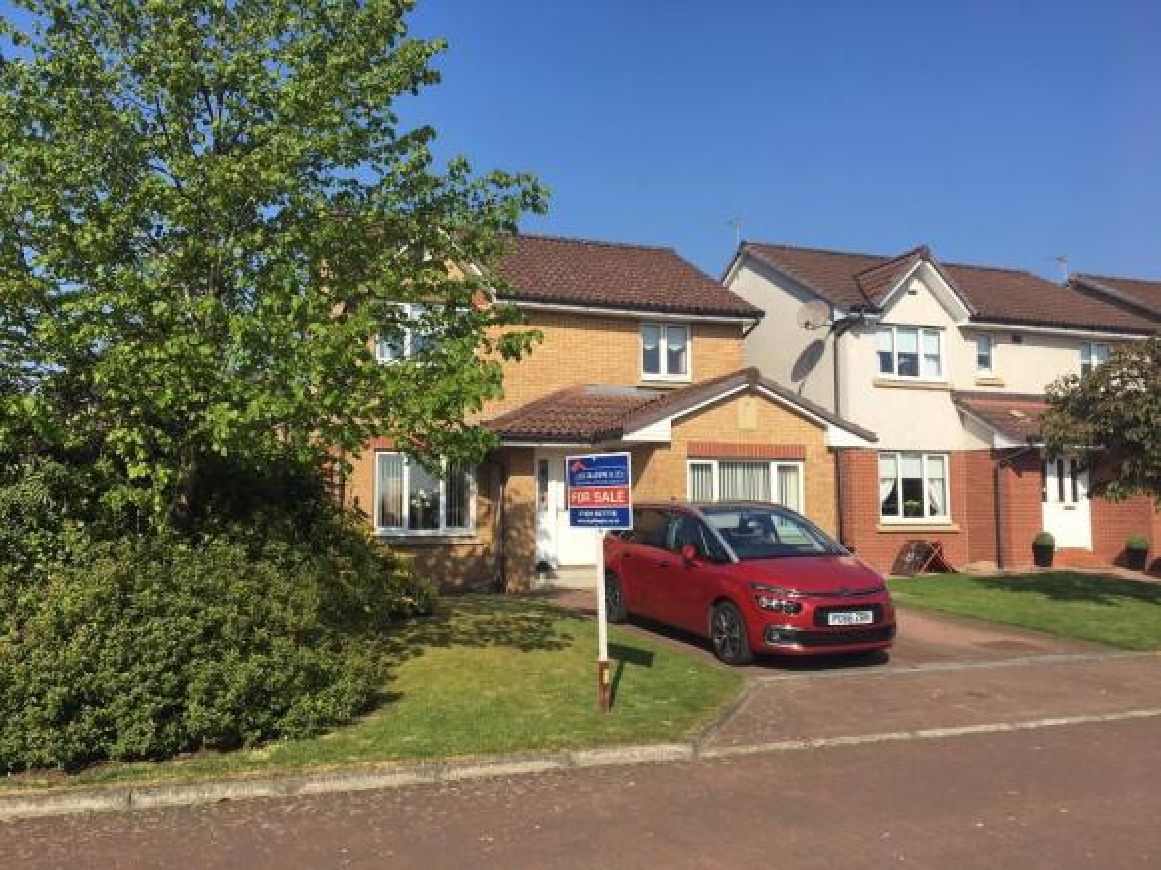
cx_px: 580
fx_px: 972
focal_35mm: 29
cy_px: 435
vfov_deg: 48.2
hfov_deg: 61.7
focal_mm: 4.15
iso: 25
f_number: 2.2
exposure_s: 1/1748
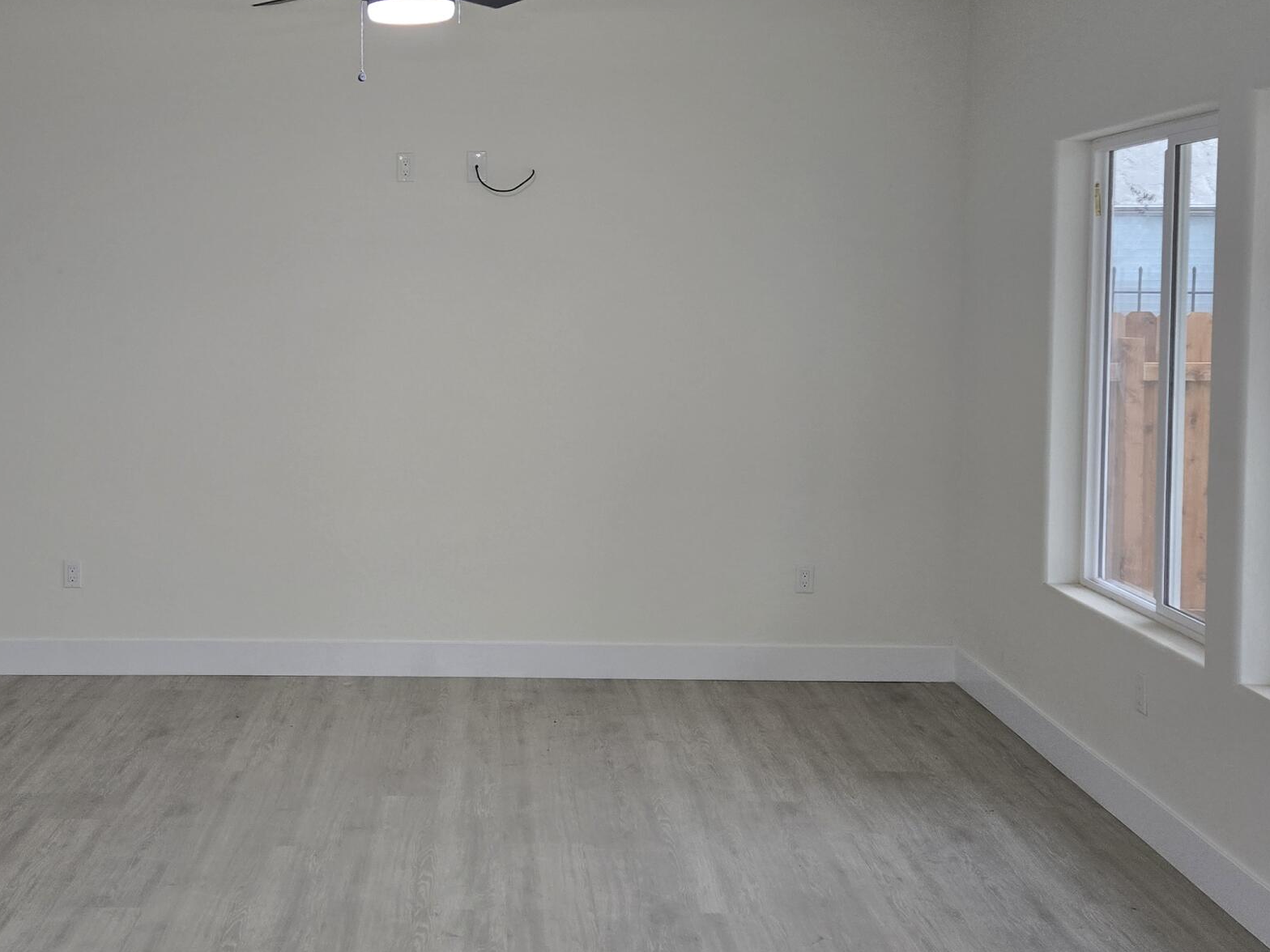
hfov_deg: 42.5
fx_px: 1614
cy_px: 368
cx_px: 440
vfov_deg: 32.7
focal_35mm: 44
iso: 100
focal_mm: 5.4
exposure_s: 1/120
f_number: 1.8
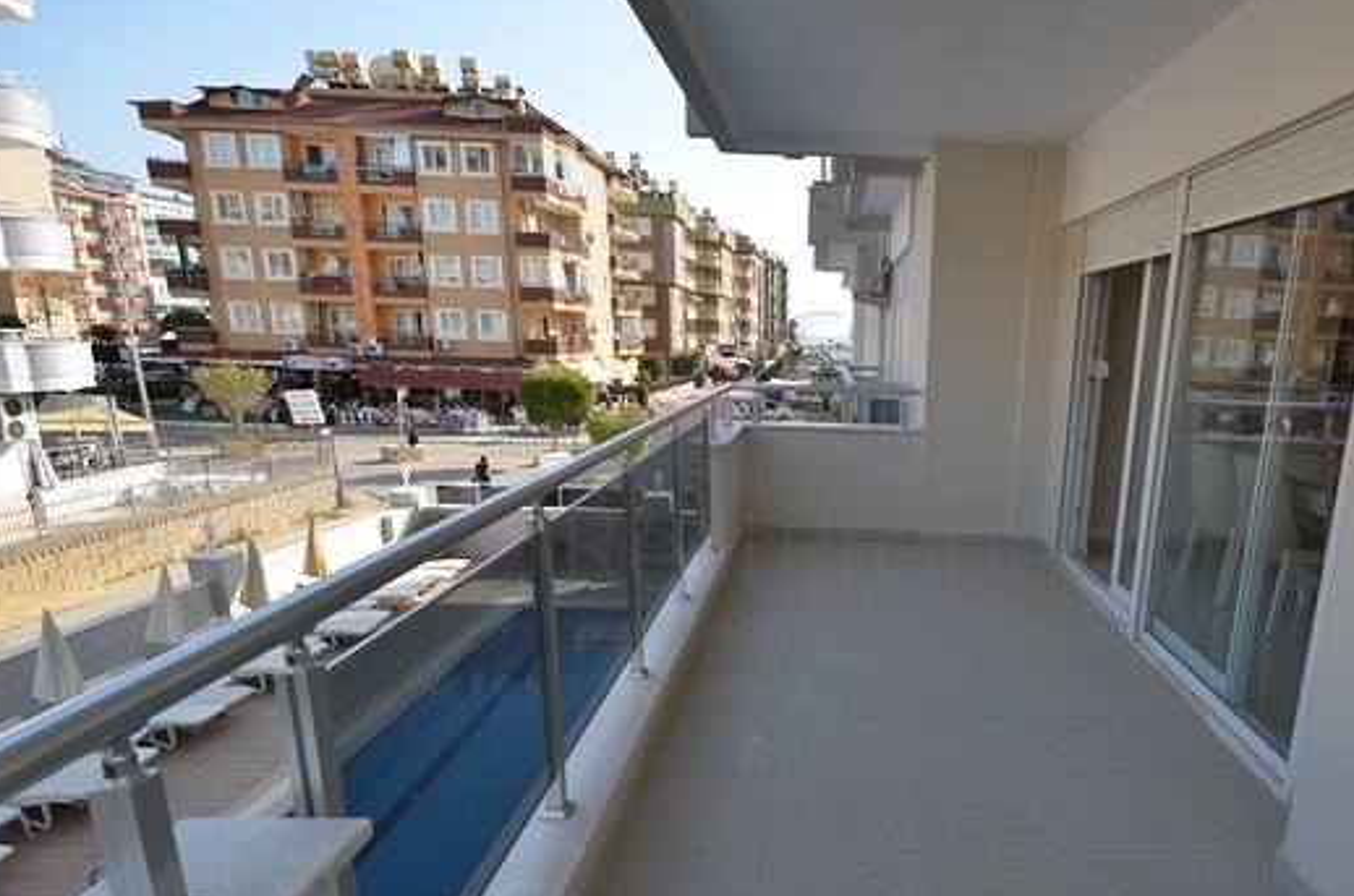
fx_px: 788
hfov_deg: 79.1
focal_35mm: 21
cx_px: 885
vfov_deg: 58.9
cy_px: 528
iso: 200
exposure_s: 1/250
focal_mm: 10
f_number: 8
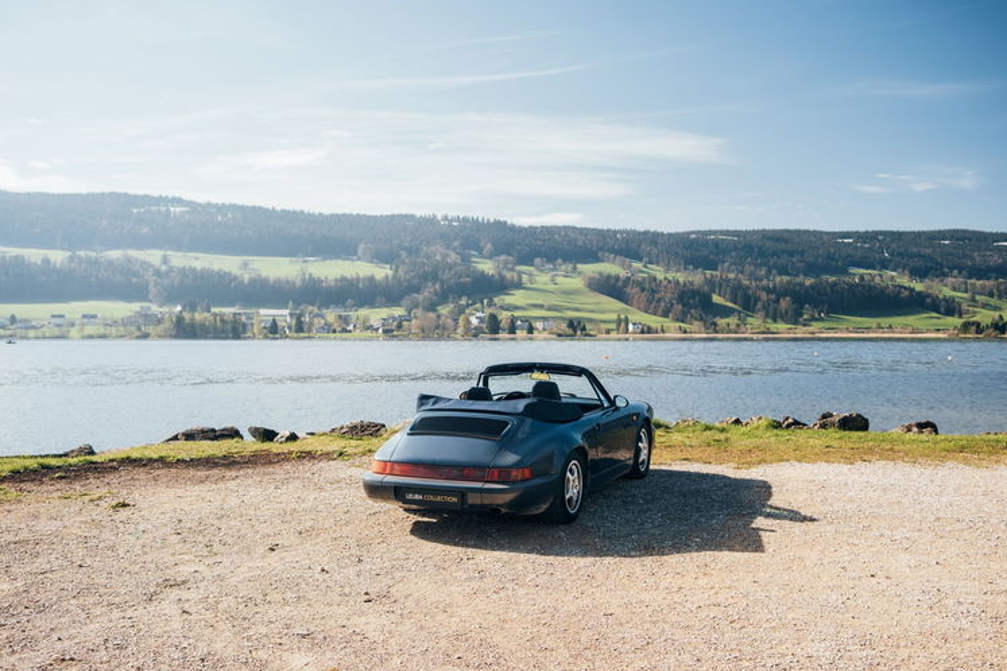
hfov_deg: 53.1
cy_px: 342
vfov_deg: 36.9
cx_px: 516
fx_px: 1007
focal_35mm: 36
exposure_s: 1/250
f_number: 3.6
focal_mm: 23
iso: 200
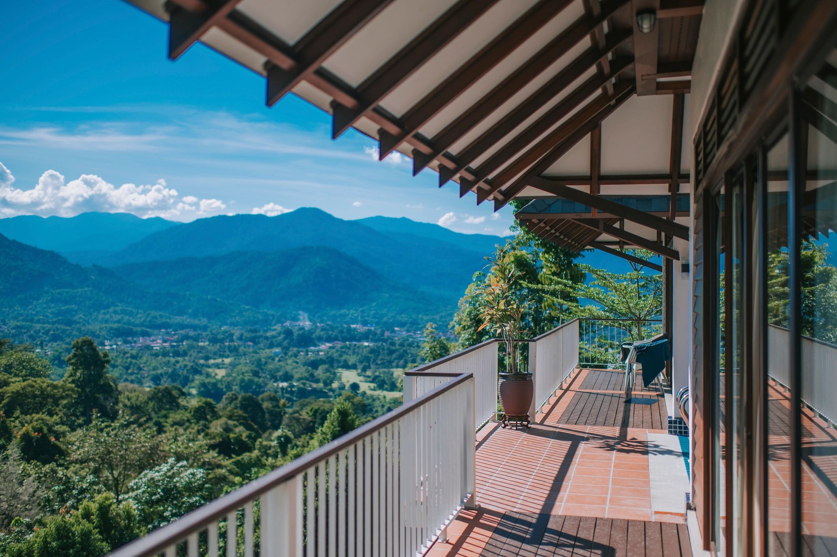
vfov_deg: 37.8
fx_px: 813
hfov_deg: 54.5
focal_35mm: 35
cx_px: 418
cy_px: 278
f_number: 1.4
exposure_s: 1/6400
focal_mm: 35
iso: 100
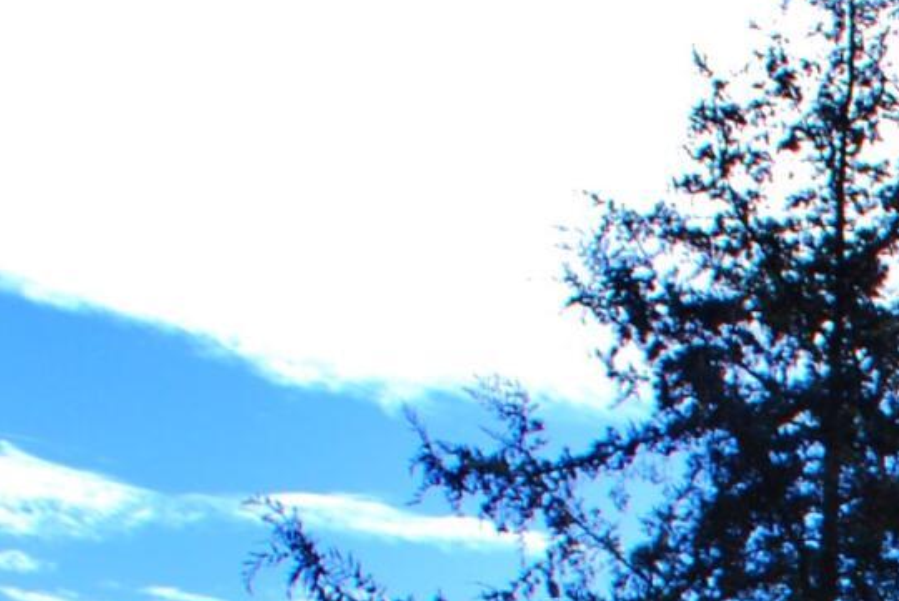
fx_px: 3749
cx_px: 1883
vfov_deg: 8.6
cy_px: 1302
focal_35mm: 150
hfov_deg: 12.0
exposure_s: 1/250
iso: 100
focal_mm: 18
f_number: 8
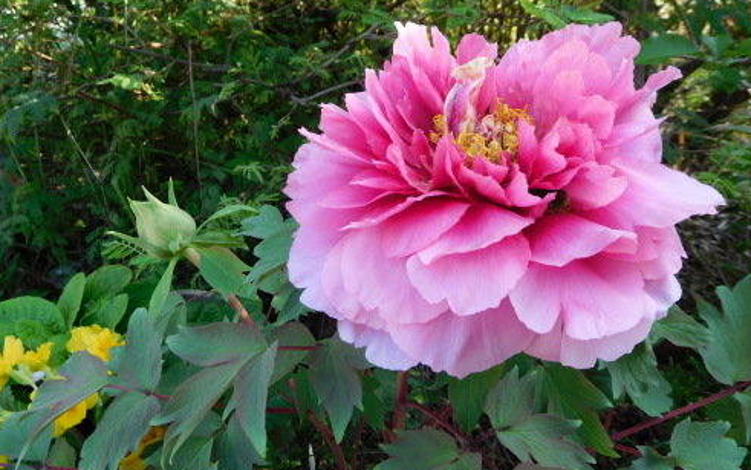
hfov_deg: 68.4
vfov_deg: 46.0
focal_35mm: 27
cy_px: 229
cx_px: 379
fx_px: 553
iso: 125
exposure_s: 1/160
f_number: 3.4
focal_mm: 4.5
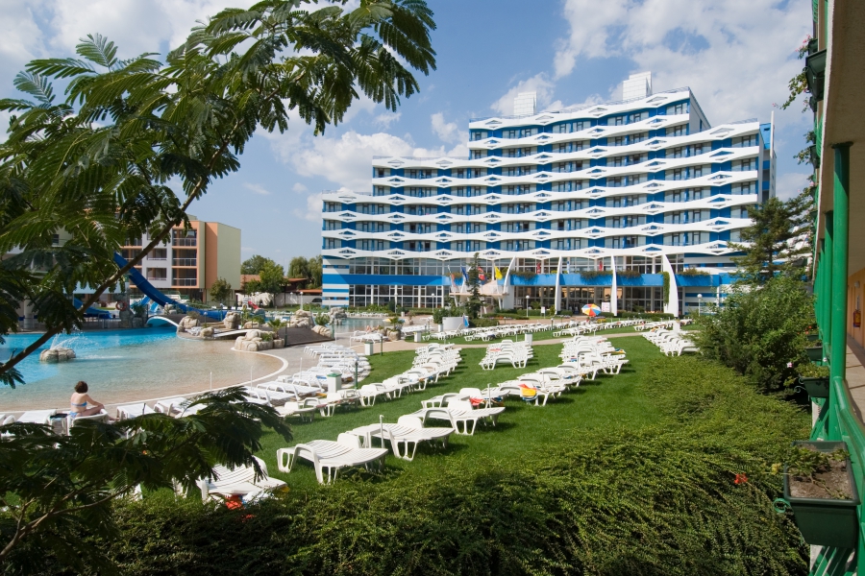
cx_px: 432
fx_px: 469
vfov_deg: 63.2
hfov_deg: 85.4
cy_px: 288
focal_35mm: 20
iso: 100
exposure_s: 1/250
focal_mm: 13
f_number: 8
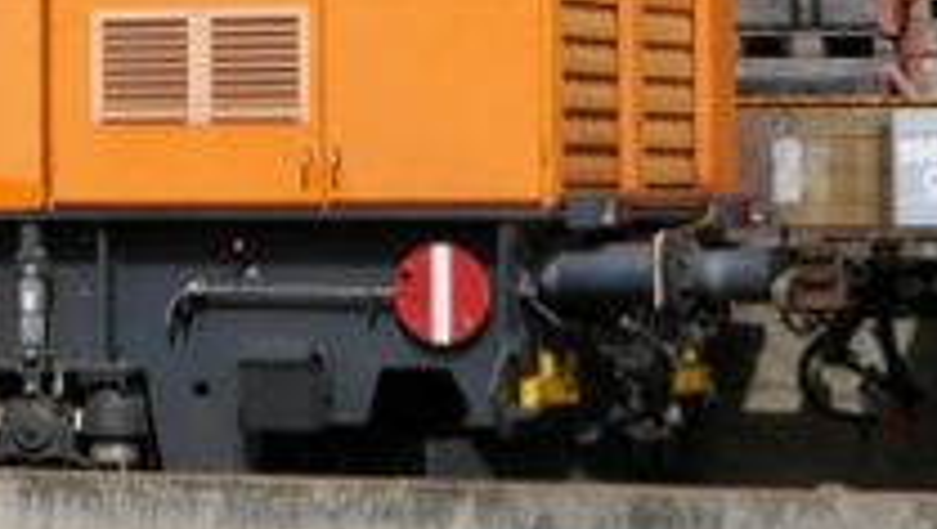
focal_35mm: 219
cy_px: -27
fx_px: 5446
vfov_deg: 5.5
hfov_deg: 9.2
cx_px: -964
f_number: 9
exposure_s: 1/400
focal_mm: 21
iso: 160
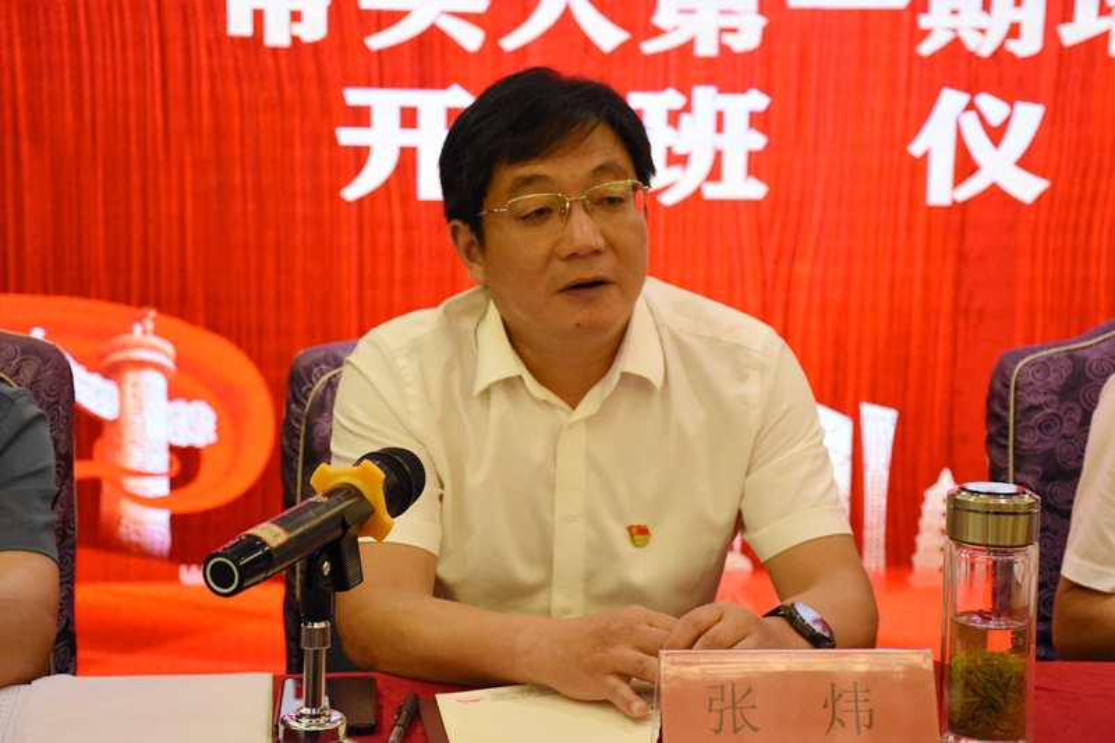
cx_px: 558
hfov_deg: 28.1
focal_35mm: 72
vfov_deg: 18.9
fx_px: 2229
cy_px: 372
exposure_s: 1/80
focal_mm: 48
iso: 2500
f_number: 4.5
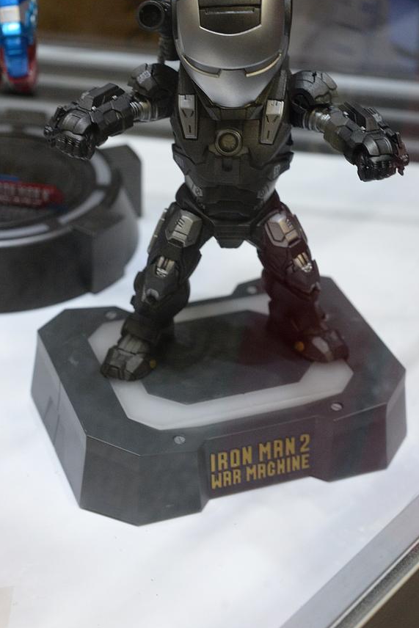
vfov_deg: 28.6
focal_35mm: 70
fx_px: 1221
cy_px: 206
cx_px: 209
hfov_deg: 19.5
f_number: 6.3
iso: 3200
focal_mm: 50
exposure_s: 1/100
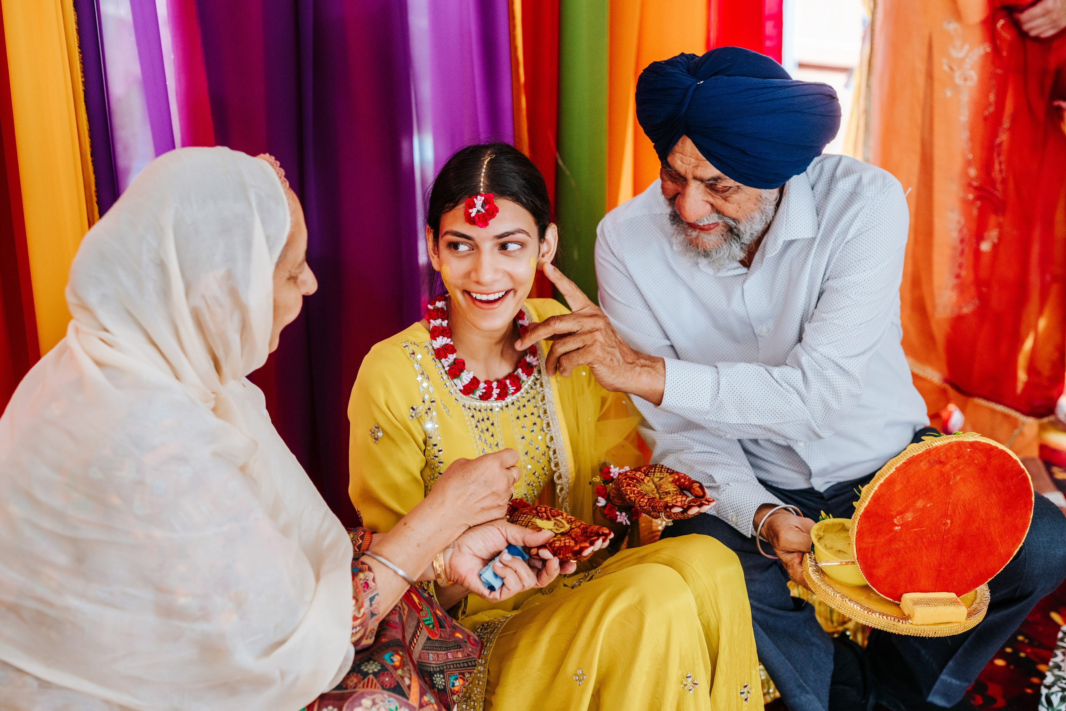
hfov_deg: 39.6
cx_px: 533
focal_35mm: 50
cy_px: 356
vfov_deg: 27.0
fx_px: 1481
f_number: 2.8
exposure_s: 1/250
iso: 1000
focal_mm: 50
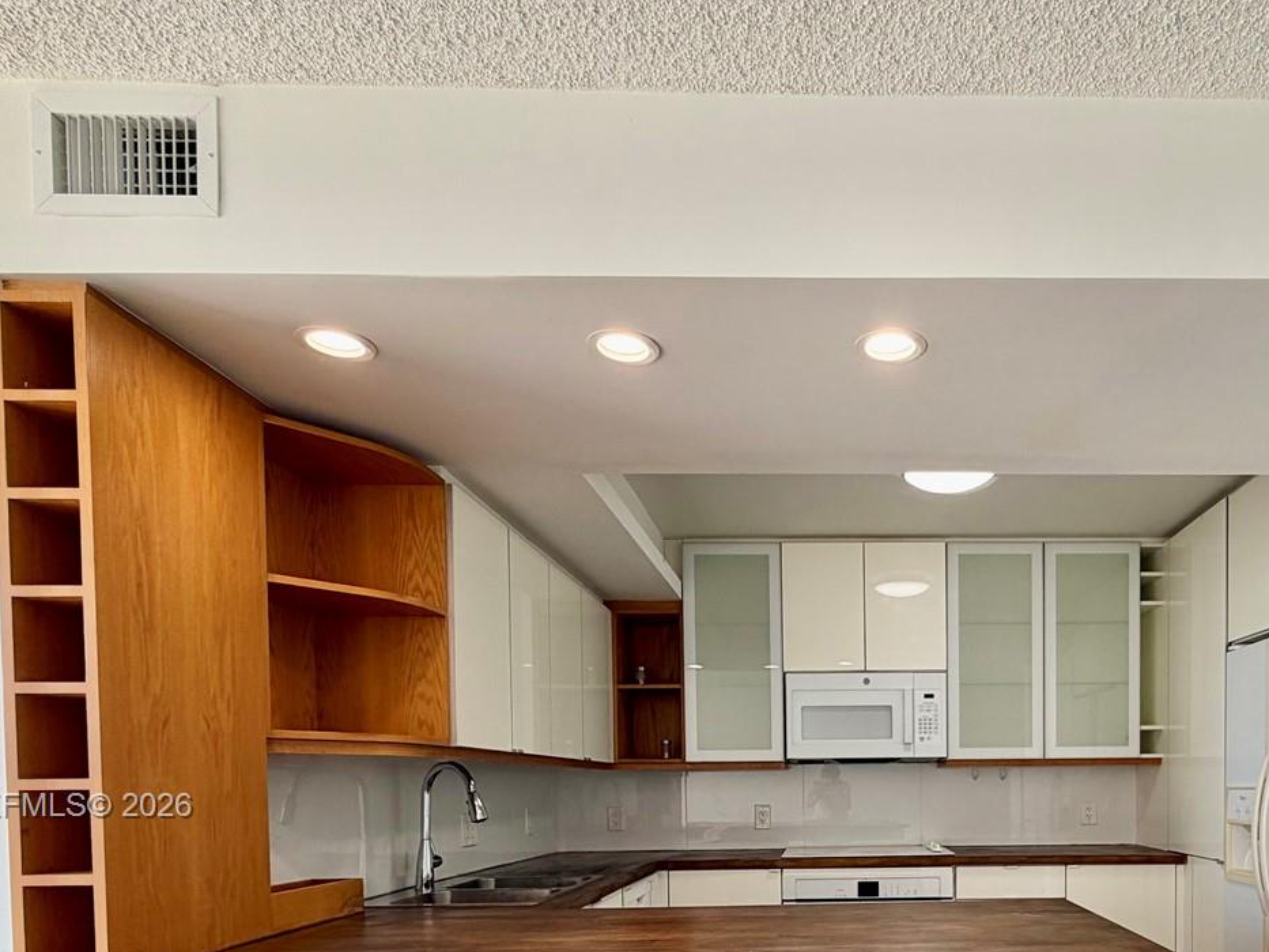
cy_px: 808
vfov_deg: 51.9
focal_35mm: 24
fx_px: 880
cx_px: 857
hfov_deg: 69.3
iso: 40
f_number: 2.2
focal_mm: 2.22
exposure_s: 1/120
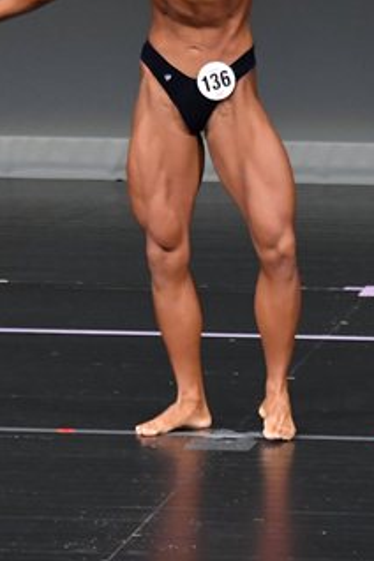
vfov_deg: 3.0
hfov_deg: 2.0
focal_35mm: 695
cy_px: 115
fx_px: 10830
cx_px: 146
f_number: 5.6
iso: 4000
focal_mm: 190
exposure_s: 1/400
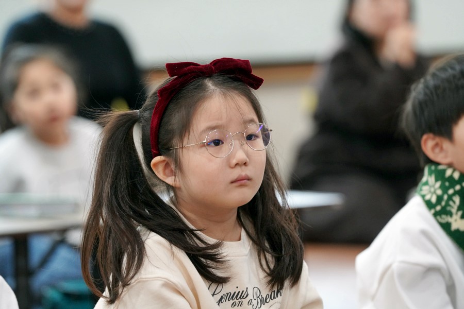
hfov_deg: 10.3
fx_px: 2578
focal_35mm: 200
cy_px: 154
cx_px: 232
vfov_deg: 6.9
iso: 4000
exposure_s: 1/250
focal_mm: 200
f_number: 4
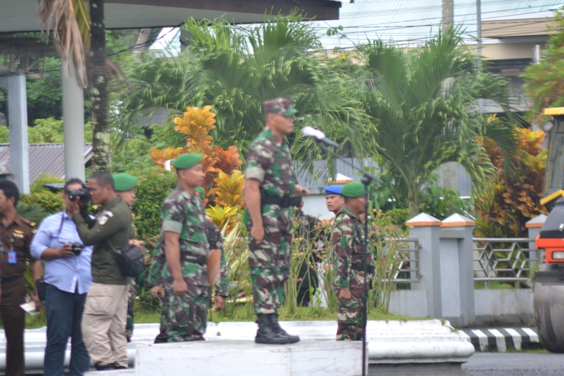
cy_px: 188
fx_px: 7051
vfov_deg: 3.1
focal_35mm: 450
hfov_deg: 4.6
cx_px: 282
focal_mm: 300
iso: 200
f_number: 5.6
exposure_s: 1/50
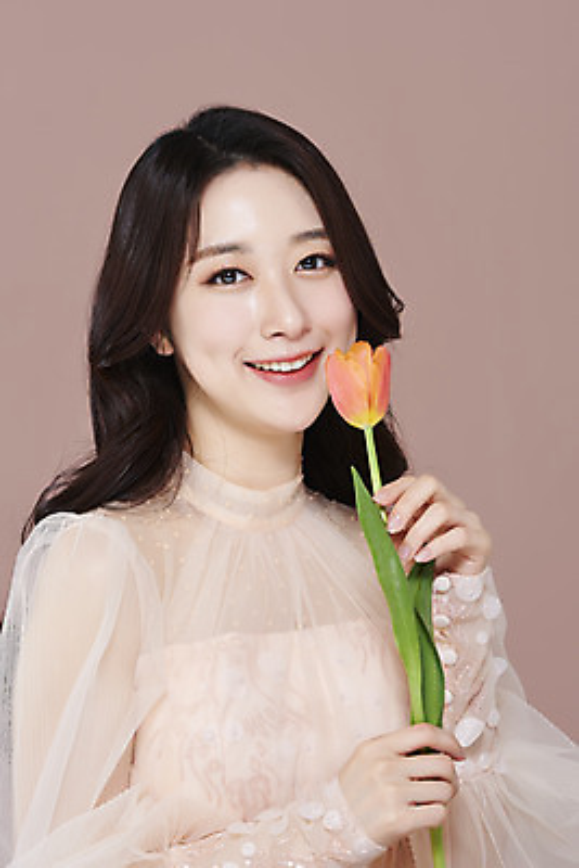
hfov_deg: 13.1
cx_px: 290
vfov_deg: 19.4
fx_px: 2531
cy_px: 434
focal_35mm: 105
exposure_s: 1/125
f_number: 11
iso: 64
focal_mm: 105
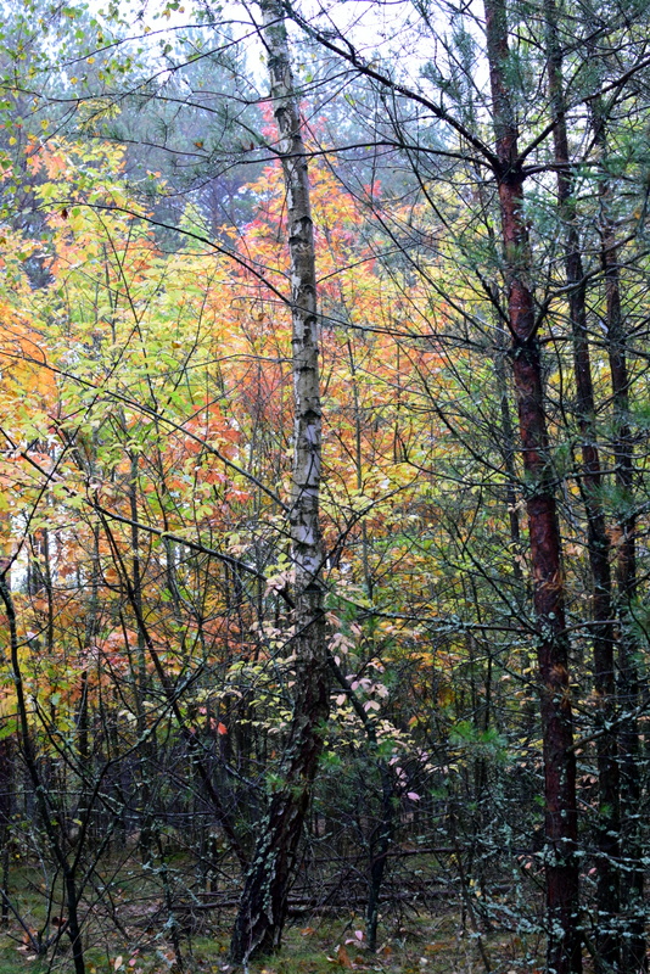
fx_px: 1421
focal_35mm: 52
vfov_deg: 37.8
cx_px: 325
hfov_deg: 25.8
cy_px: 487
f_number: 5.6
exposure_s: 1/60
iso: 1600
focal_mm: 35
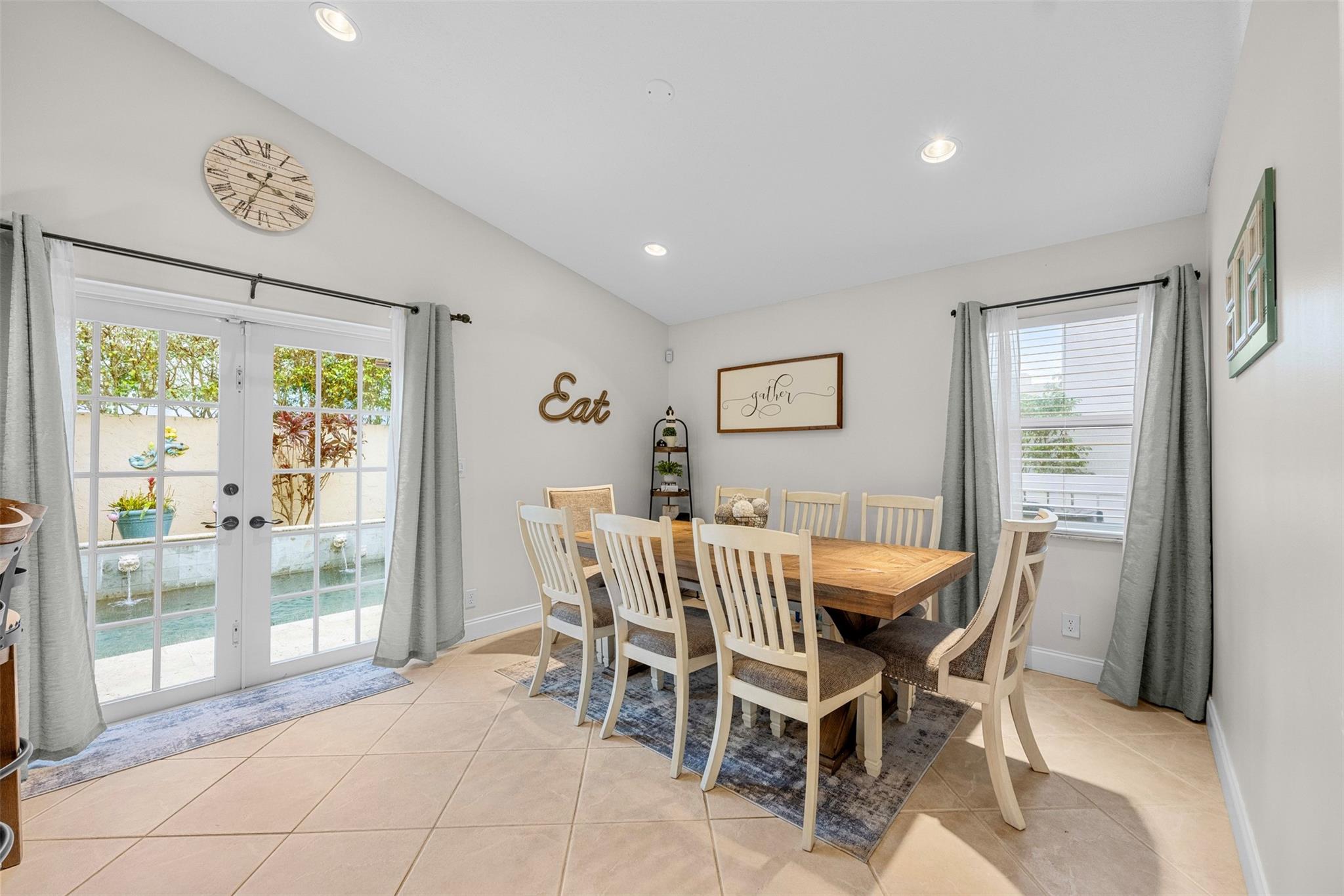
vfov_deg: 81.2
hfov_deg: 104.3
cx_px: 672
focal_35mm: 14
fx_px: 523
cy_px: 448
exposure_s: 1/8
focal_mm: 14
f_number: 8
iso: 500
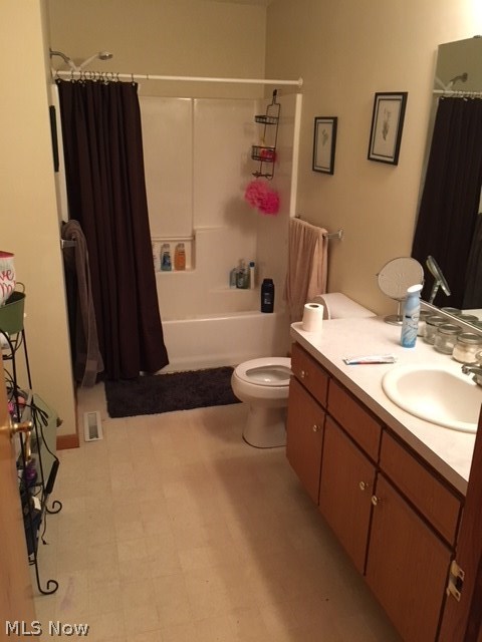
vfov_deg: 61.7
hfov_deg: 48.2
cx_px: 241
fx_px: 538
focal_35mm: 29
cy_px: 321
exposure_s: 1/30
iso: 200
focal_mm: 4.15
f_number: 2.2
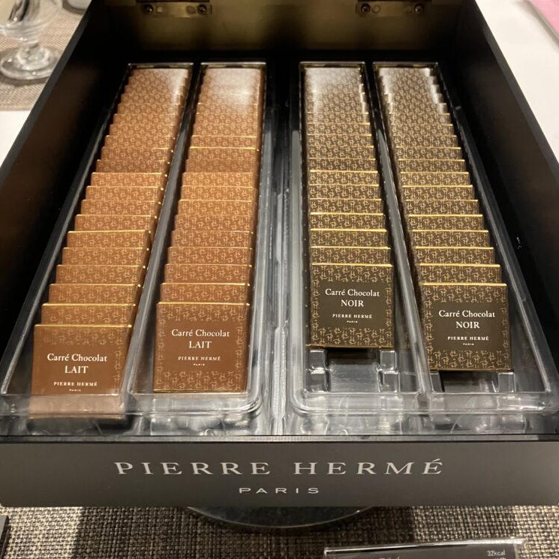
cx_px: 287
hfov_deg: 48.4
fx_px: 621
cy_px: 261
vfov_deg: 48.4
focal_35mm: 34
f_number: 1.8
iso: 320
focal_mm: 3.99
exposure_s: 1/33
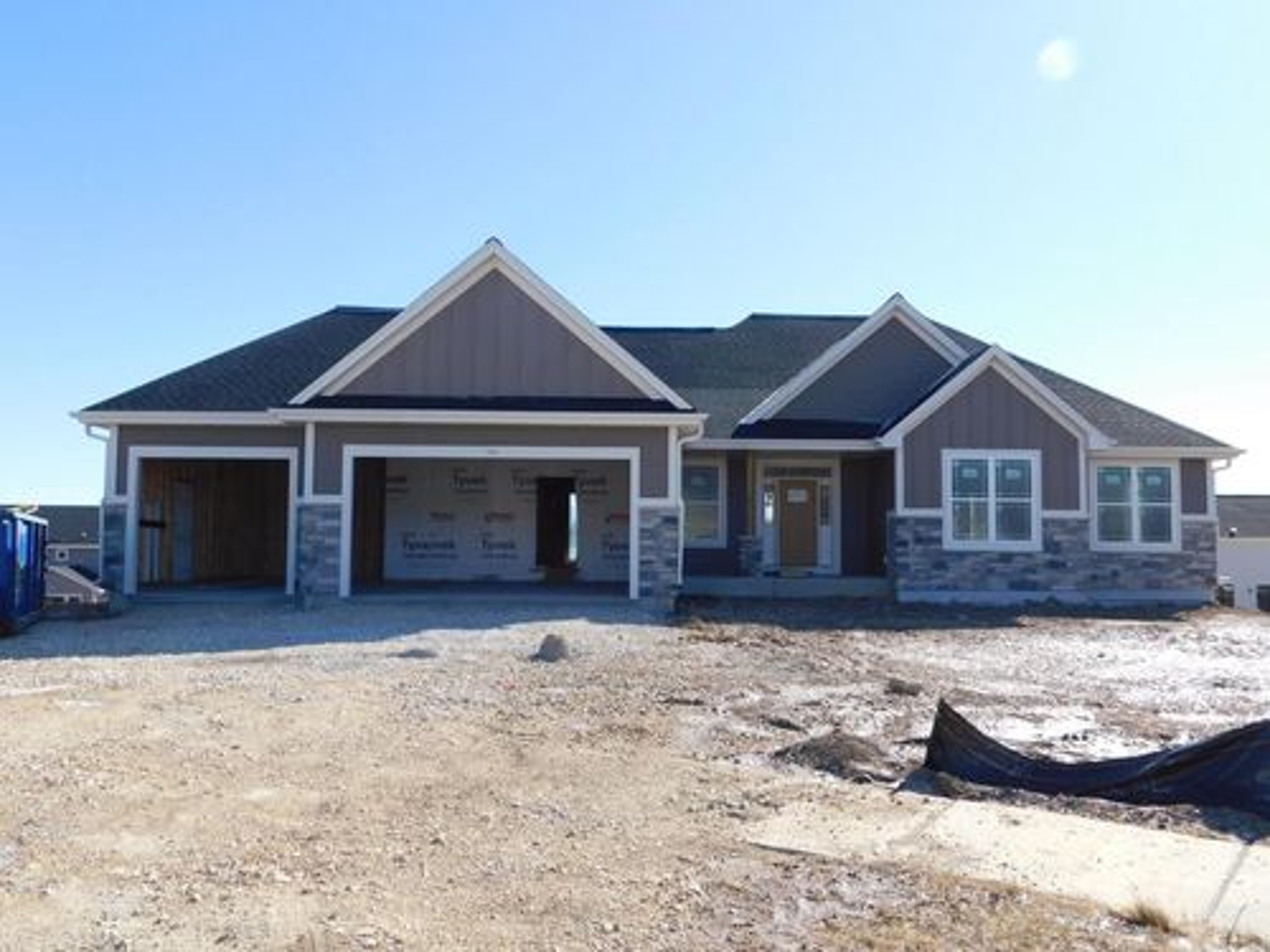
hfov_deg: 60.0
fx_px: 1101
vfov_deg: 46.8
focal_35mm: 30
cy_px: 476
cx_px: 635
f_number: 3.2
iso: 125
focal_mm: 5.3
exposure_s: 1/1000
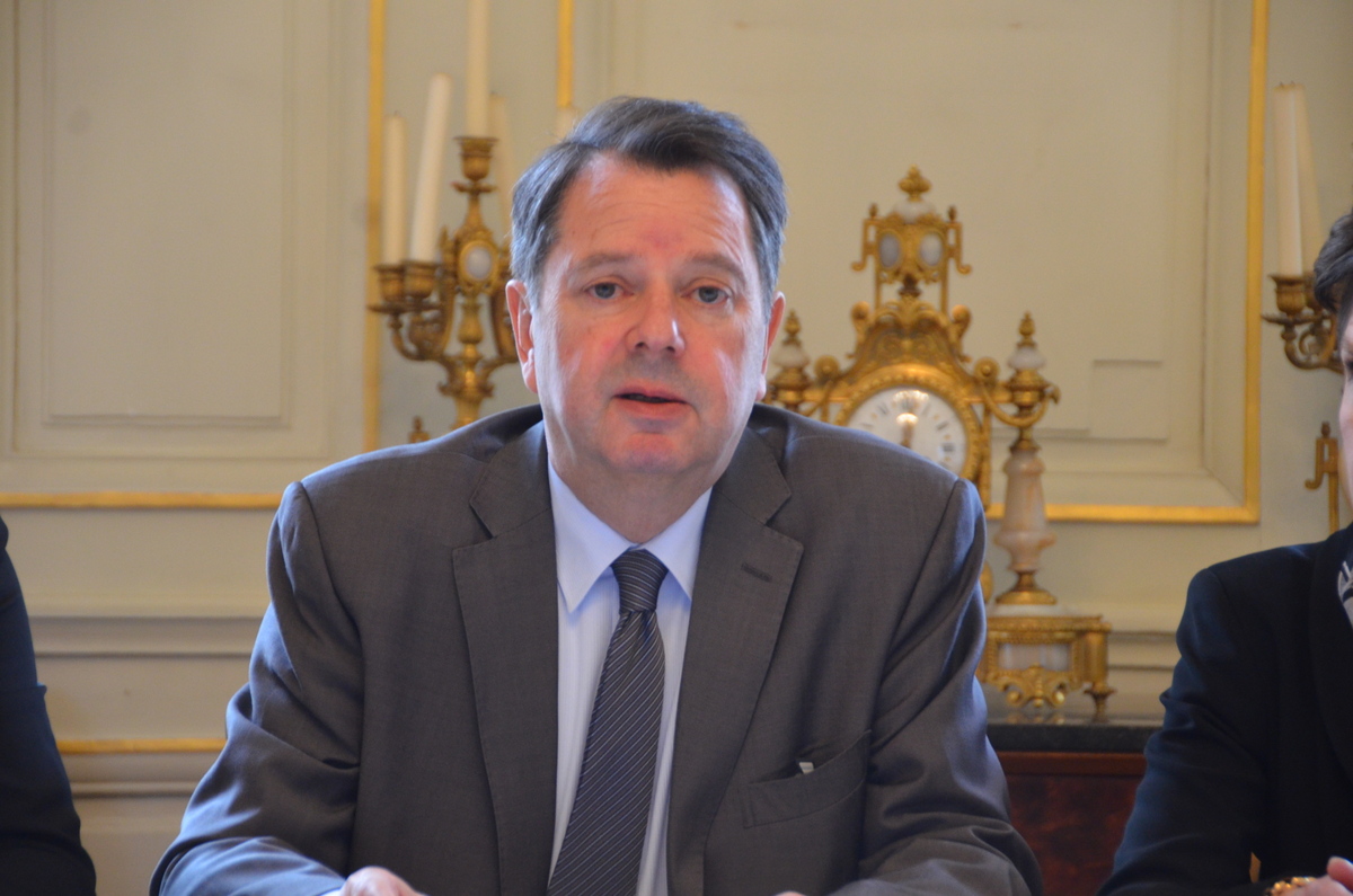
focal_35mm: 168
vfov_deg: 8.1
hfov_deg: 12.3
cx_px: 676
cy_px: 448
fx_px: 6301
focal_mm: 112
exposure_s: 1/50
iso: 1600
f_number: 5.3
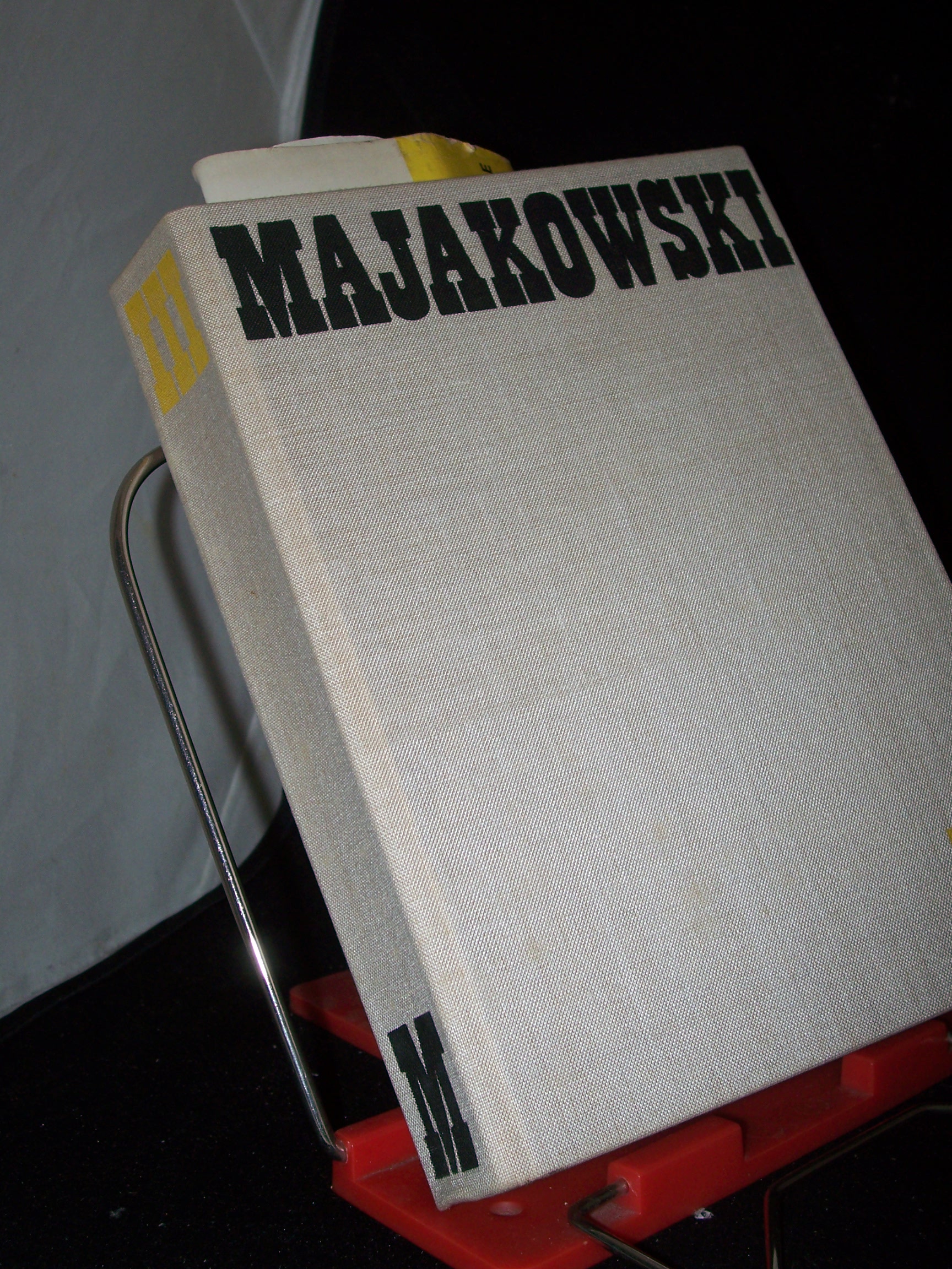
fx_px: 1540
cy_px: 634
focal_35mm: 42
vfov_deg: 44.8
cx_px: 476
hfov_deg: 34.3
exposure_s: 1/60
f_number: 2.8
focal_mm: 7
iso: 80
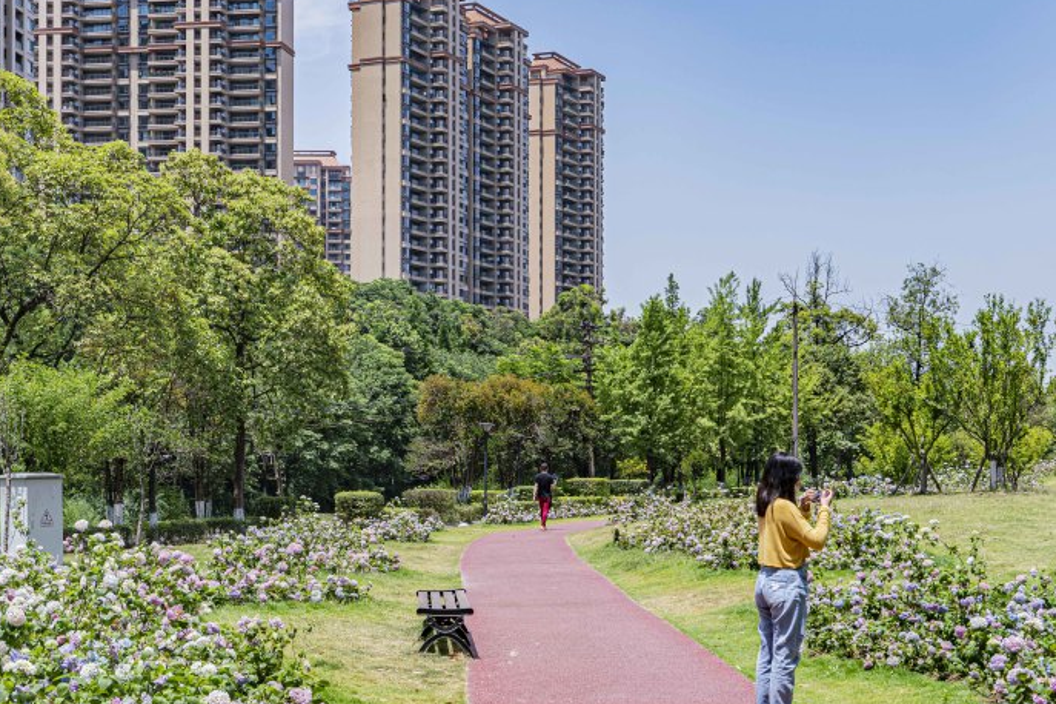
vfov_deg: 24.5
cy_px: 460
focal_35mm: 55
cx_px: 564
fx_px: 1613
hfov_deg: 36.2
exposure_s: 1/400
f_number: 7.1
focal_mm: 35
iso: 200
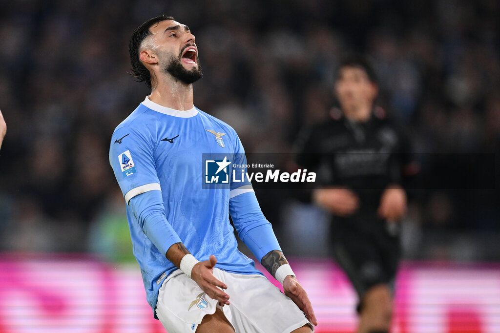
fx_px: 5553
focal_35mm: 400
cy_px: 166
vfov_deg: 3.4
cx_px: 250
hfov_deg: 5.2
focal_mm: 400
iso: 1600
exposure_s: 1/2000
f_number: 3.2
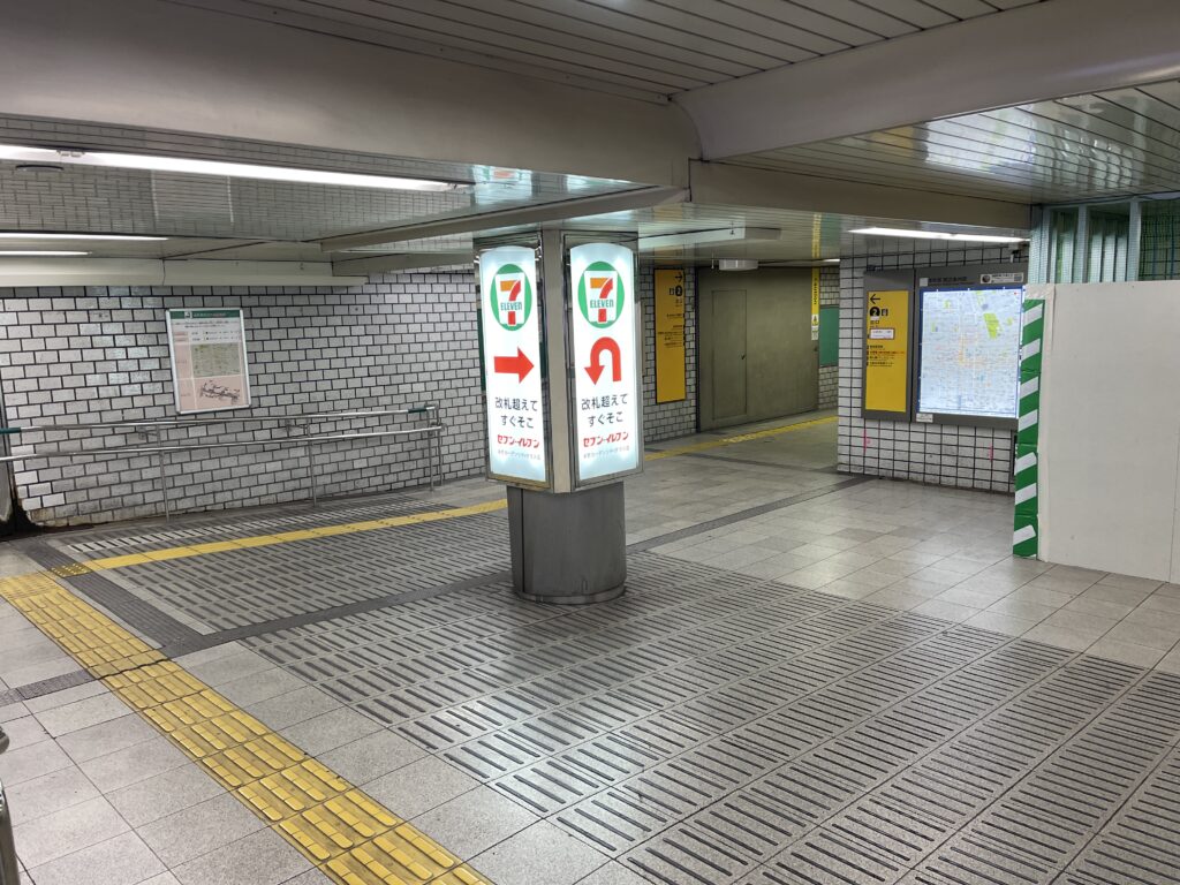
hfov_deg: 69.4
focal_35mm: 25
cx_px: 590
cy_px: 442
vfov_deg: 54.9
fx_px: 852
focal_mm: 5.1
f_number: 1.6
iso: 125
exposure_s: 1/120
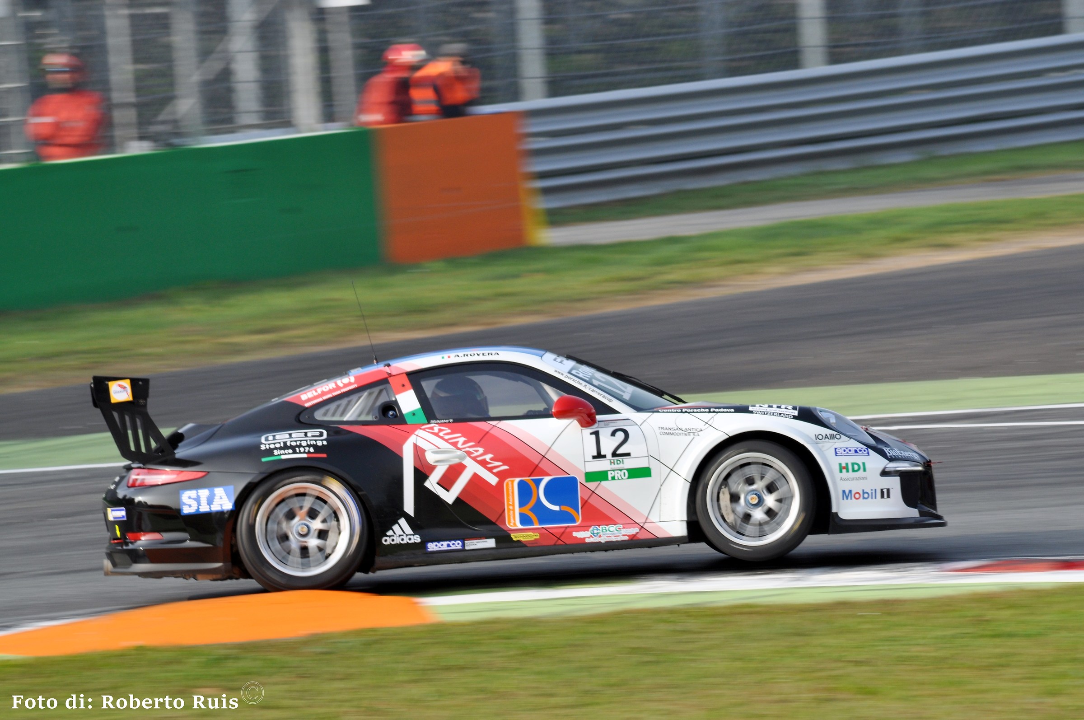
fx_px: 12180
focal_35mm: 405
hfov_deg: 5.1
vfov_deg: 3.4
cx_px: 542
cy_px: 360
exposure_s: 1/160
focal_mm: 270
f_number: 10
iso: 200
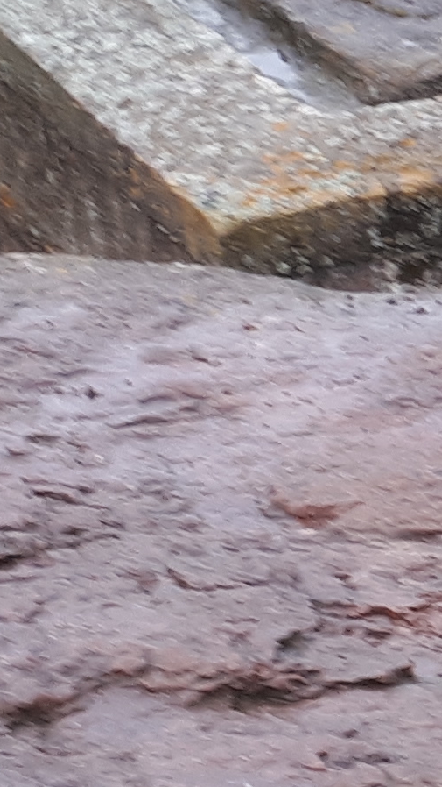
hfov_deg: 7.0
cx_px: 1419
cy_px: 167
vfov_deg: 14.2
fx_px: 3147
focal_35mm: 151
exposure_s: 1/50
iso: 40
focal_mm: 3.6
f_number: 1.9
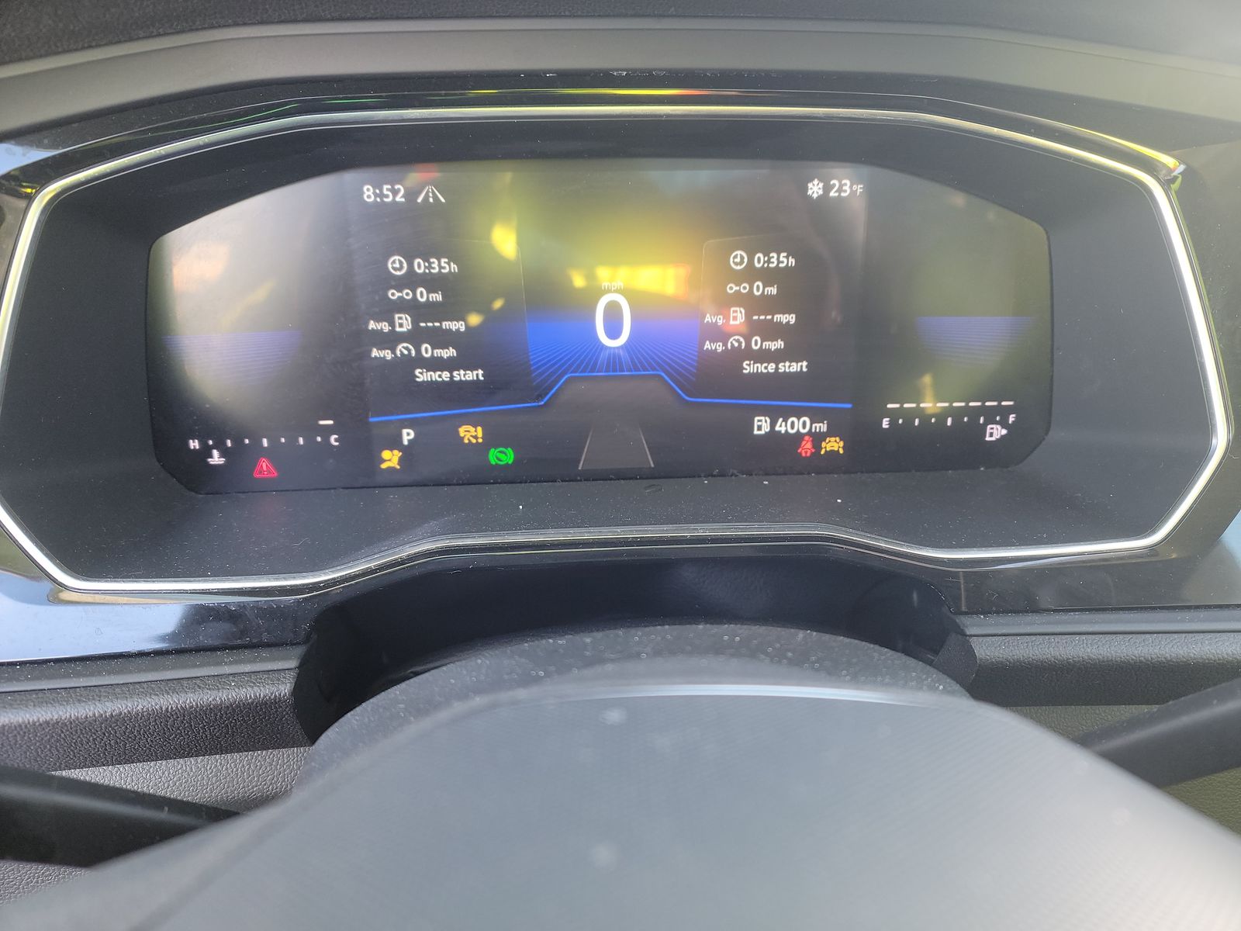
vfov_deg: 56.8
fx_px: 860
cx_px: 620
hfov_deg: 71.6
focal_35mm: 24
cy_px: 466
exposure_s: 1/50
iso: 152
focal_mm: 6.7
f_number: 1.8
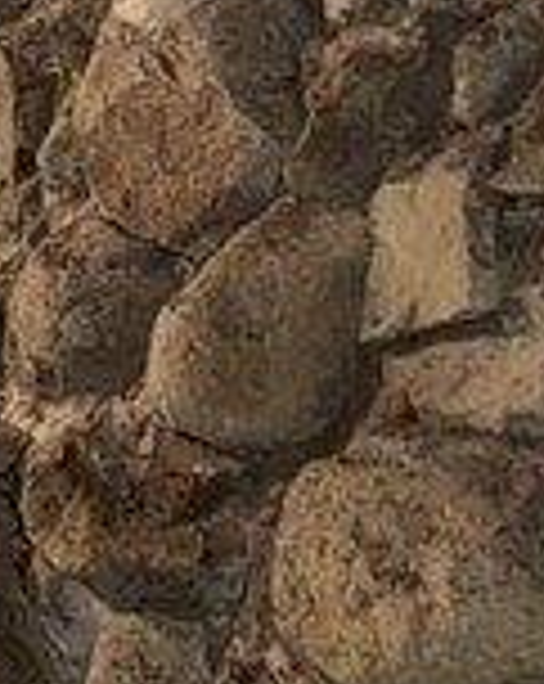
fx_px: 3189
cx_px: -715
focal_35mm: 158
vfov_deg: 12.2
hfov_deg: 8.9
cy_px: 518
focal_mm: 6.76
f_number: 1.78
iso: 250
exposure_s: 1/5
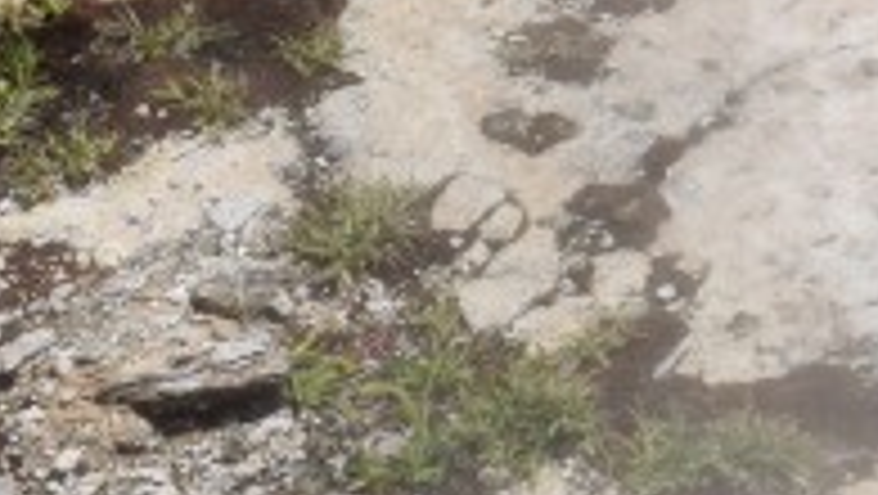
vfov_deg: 7.1
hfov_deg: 11.1
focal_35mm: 165
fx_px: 3844
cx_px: 2071
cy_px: -540
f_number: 10
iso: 200
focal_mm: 20
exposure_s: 1/400
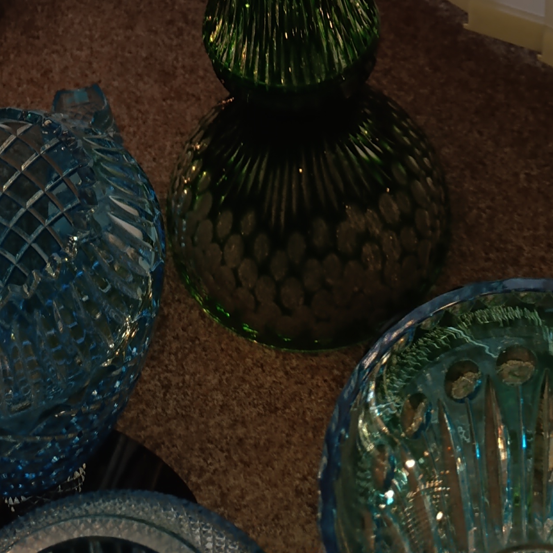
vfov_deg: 20.5
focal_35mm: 67
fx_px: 1211
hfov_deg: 25.7
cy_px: -356
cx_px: 219
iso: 640
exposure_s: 1/100
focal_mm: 6.14
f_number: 1.6
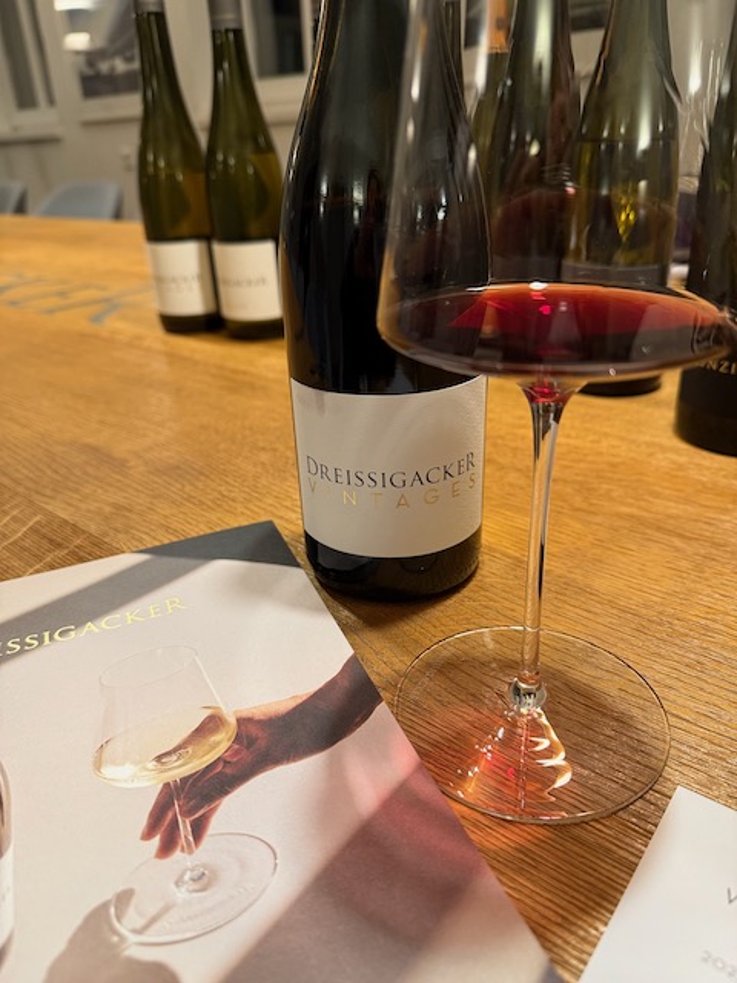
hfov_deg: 56.8
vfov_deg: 71.6
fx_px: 681
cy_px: 492
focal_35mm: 24
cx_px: 368
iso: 250
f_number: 1.78
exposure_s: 1/50
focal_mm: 6.76
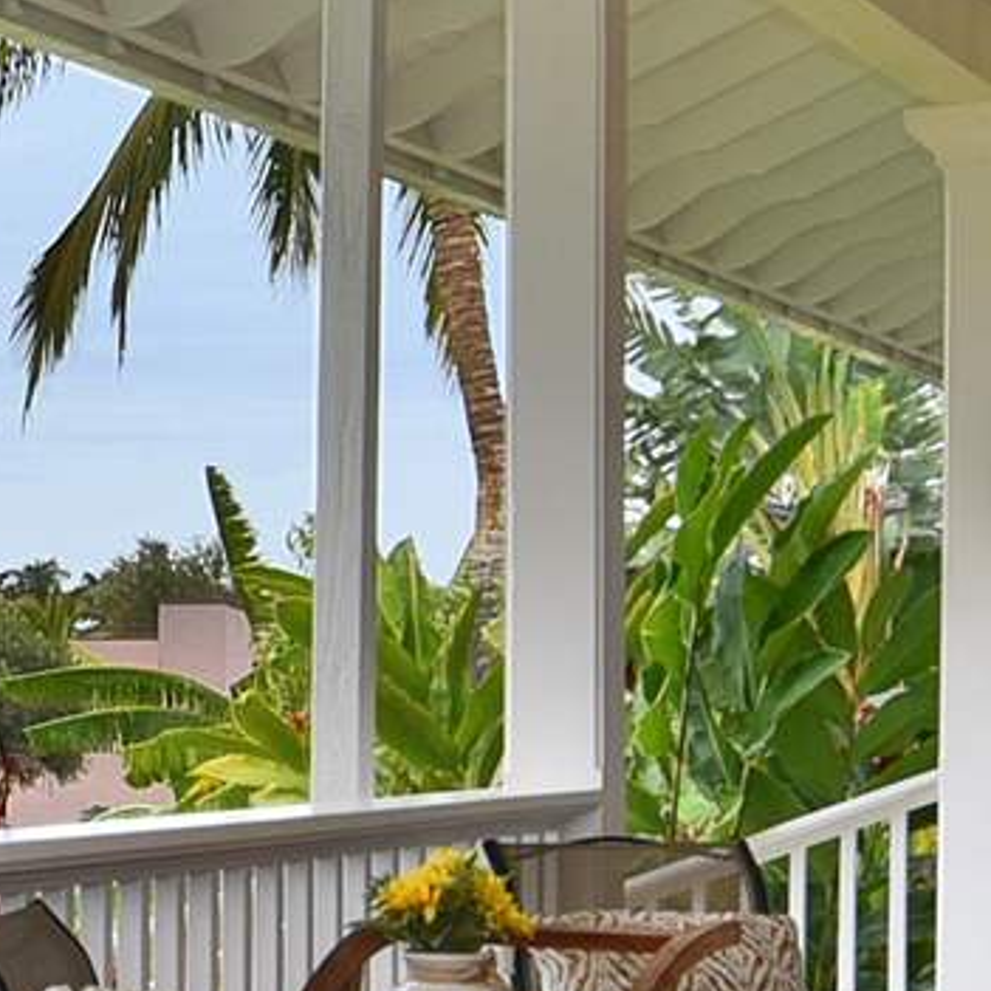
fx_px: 3854
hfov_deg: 13.2
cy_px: 805
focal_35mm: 119
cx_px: -813
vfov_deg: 14.6
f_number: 16
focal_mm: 16
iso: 100
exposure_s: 1/60
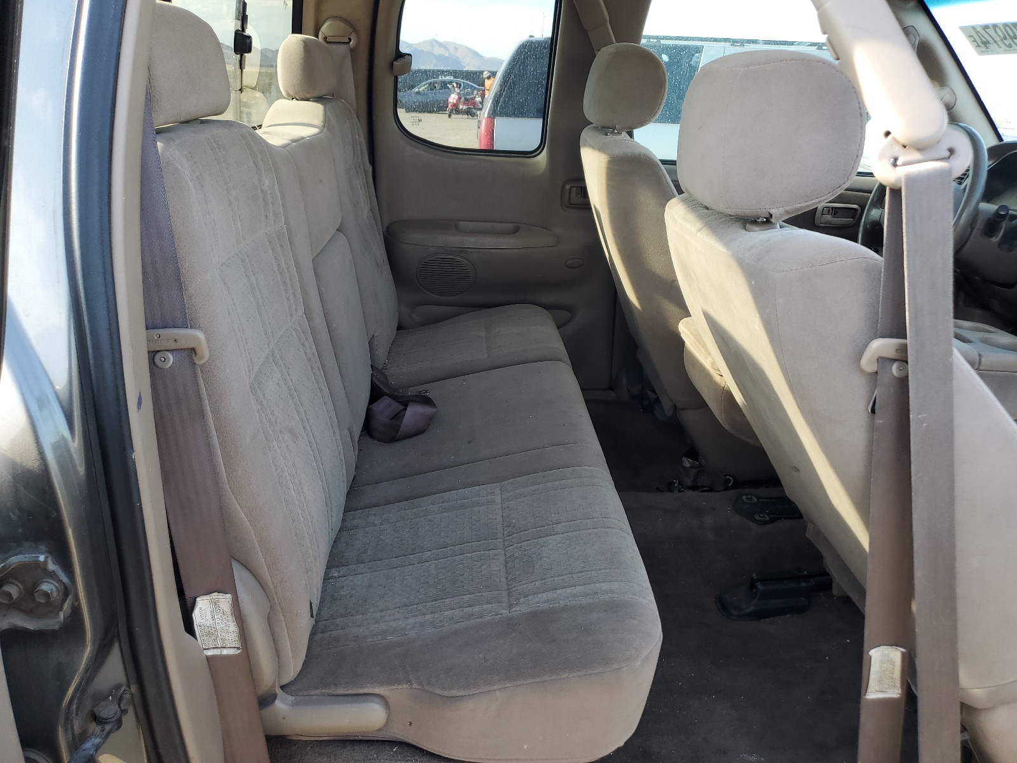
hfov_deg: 67.3
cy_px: 382
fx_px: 764
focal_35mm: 26
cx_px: 508
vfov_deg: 53.1
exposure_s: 1/175
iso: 50
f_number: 1.5
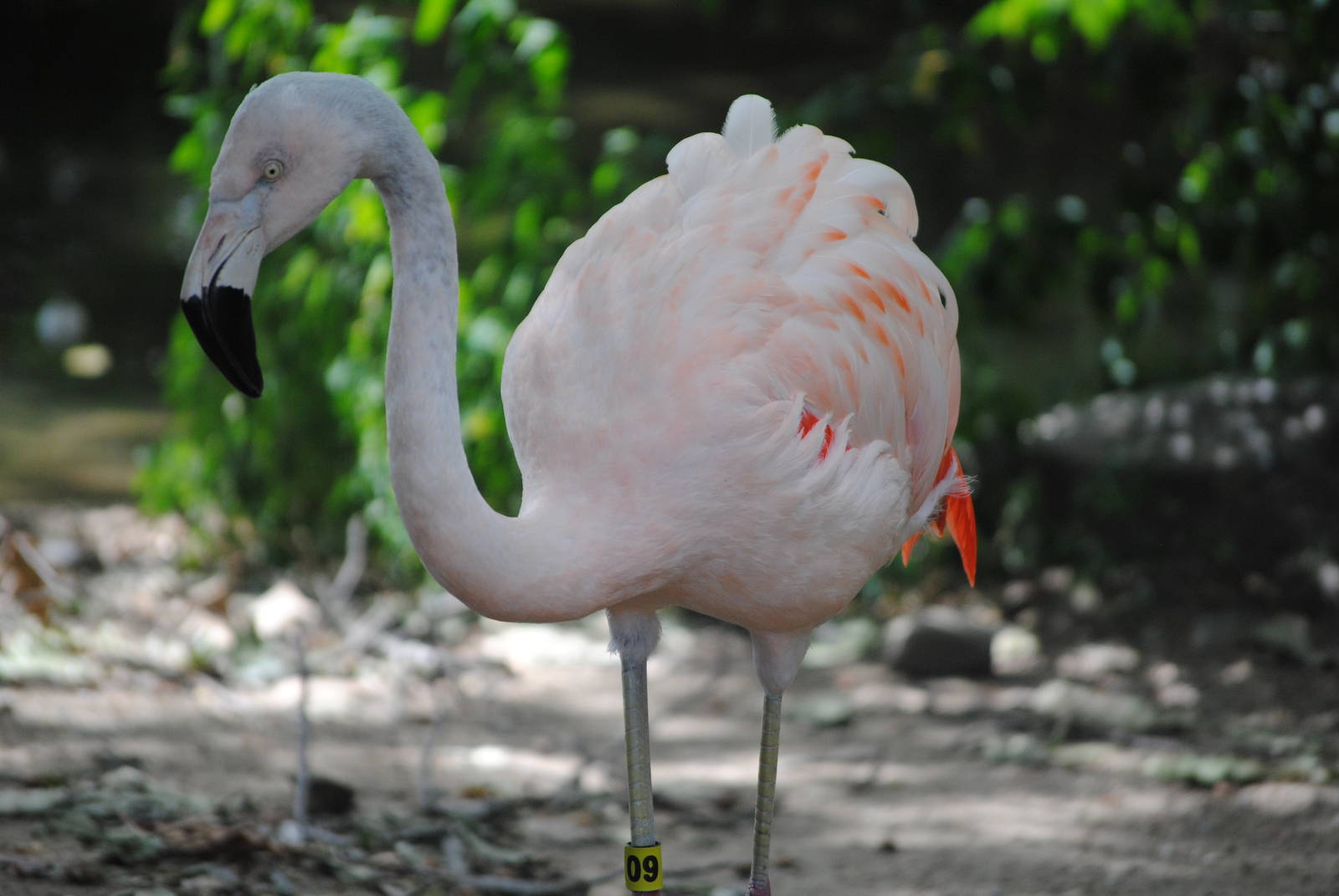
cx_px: 670
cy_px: 448
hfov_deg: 8.3
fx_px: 9216
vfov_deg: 5.6
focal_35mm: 248
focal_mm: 165
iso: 400
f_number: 5.3
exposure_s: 1/250
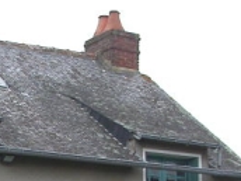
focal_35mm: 151
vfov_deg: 9.6
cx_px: -84
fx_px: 1051
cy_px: 257
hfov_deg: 12.6
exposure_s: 1/115
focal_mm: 7.85
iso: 100
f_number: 4.2
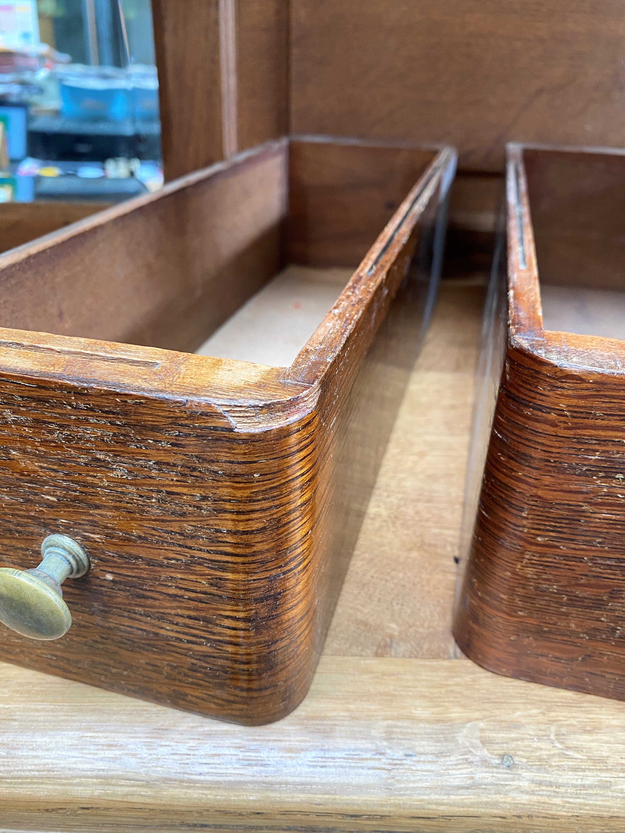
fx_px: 626
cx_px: 312
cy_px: 416
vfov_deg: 67.3
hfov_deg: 53.1
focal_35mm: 26
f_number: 1.8
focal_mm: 4.25
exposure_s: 1/60
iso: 160
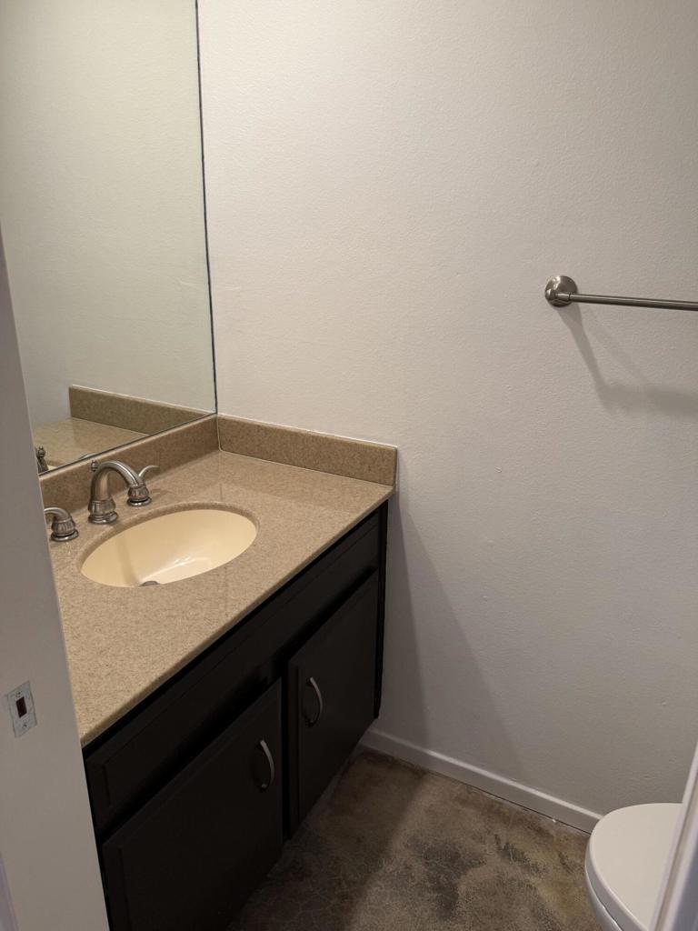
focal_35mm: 24
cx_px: 349
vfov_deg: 71.6
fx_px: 645
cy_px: 466
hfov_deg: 56.8
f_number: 1.78
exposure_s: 1/60
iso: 125
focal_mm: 6.76
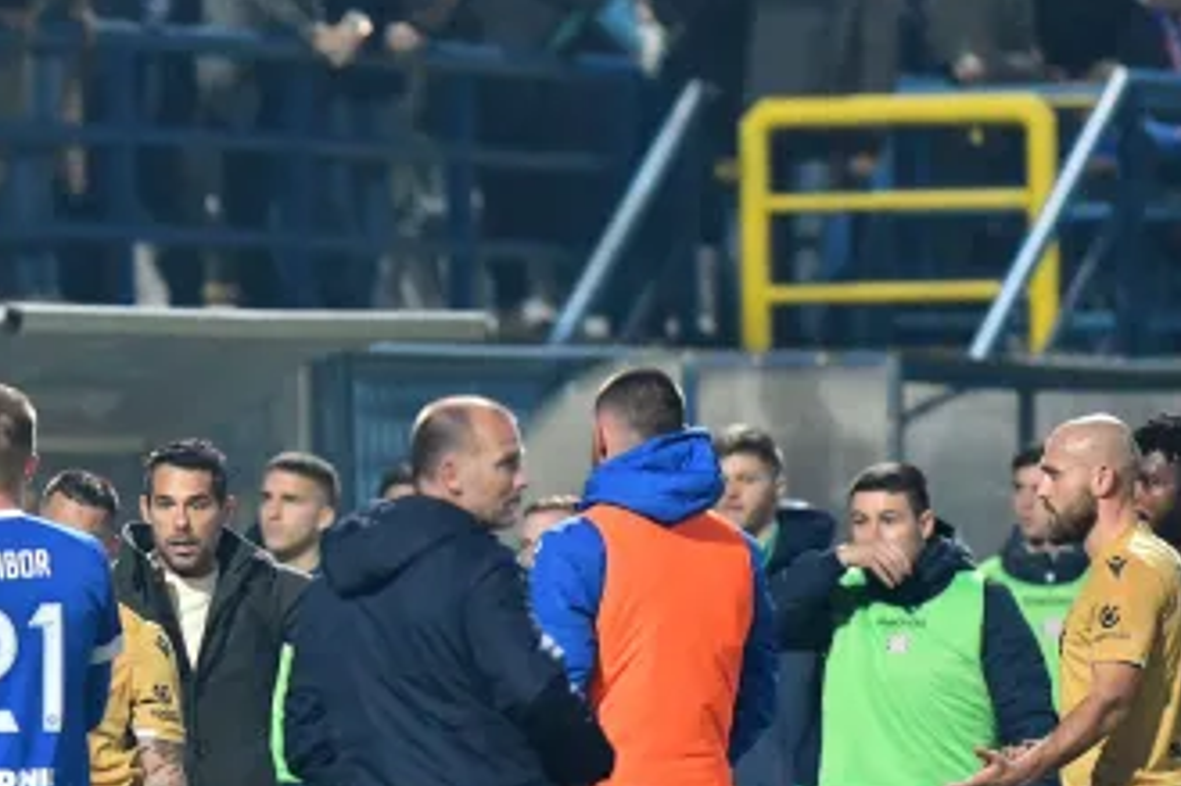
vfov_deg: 2.0
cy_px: 673
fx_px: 22722
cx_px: -18
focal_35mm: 693
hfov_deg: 3.0
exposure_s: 1/1000
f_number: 4
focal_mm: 300
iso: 4000
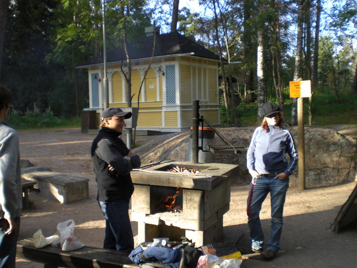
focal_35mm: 38
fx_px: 392
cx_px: 178
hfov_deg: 49.0
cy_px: 134
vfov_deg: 37.7
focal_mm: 6.3
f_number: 3.1
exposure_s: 1/100
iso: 50
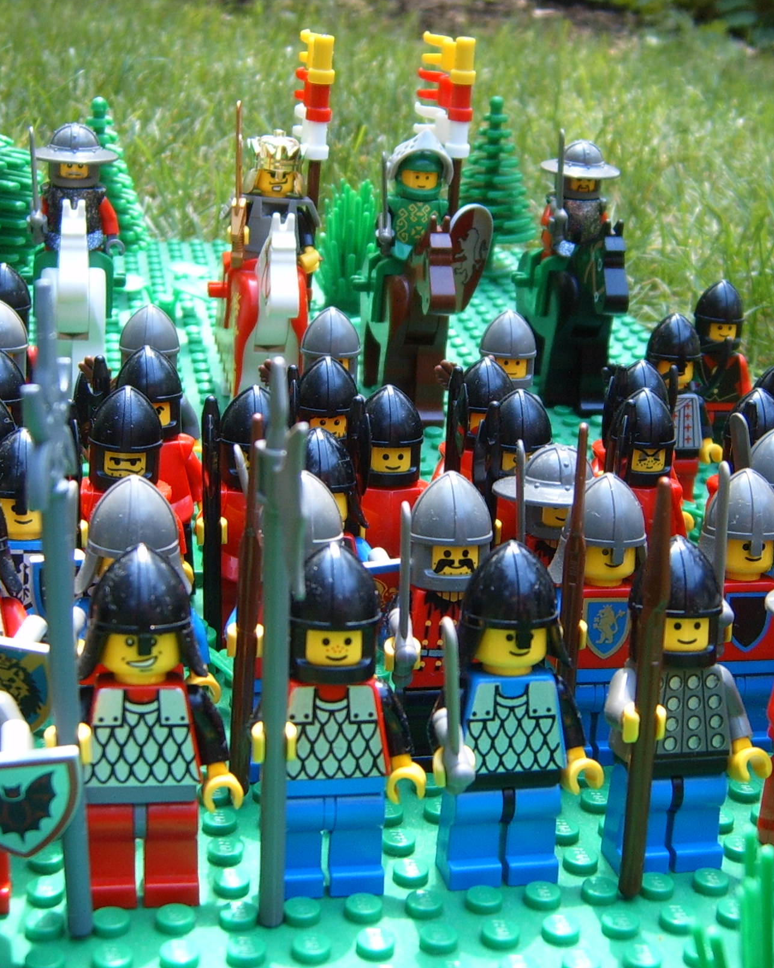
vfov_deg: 36.7
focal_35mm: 51
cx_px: 390
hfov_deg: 29.7
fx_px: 1460
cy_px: 467
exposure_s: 1/90
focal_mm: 6.2
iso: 63
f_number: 2.9
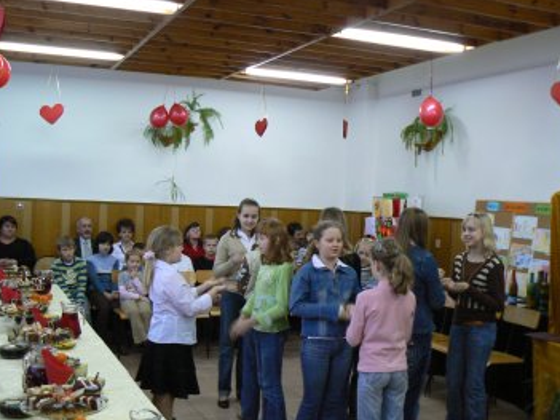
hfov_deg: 45.8
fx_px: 663
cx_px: 279
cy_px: 228
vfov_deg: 35.1
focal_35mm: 41
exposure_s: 1/25
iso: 200
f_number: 2.8
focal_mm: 6
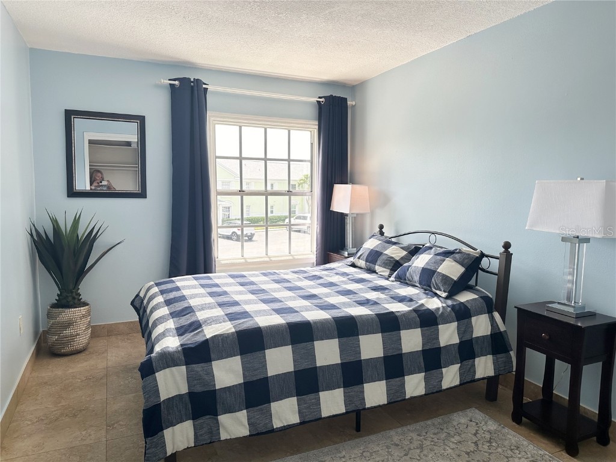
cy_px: 231
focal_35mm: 24
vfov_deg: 56.8
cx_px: 308
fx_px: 427
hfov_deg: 71.6
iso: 80
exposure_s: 1/421
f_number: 1.78
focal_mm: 6.86
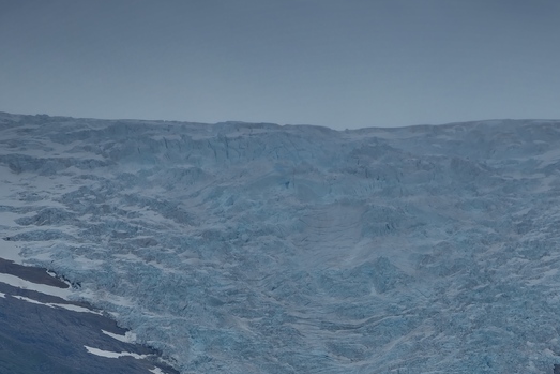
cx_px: 420
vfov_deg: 3.4
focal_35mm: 404
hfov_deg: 5.1
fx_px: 6286
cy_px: 420
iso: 100
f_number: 9
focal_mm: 165
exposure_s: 1/400
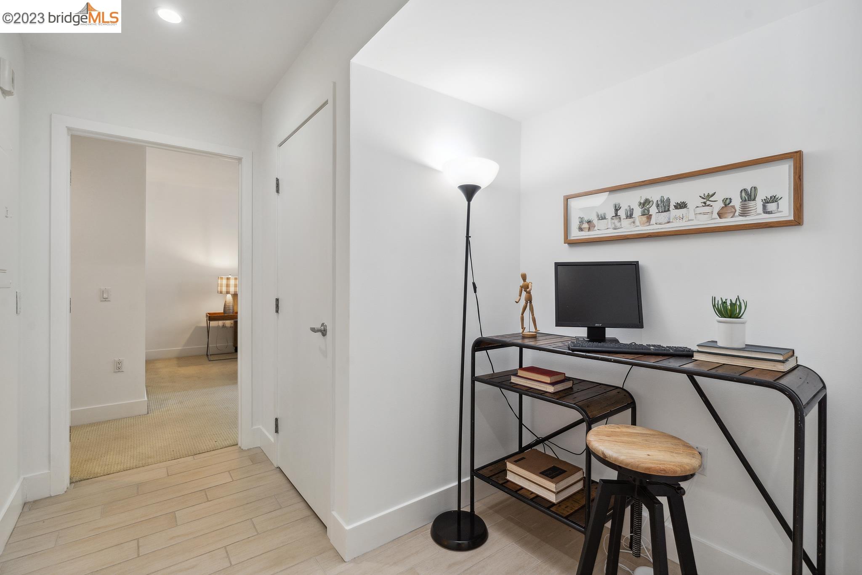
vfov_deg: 73.7
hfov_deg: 96.7
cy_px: 288
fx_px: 383
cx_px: 431
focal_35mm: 16
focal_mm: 16
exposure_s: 1/5
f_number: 8
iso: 320
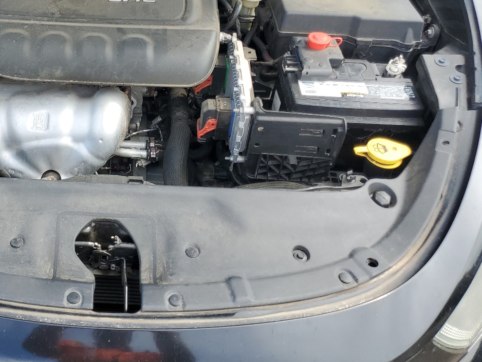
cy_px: 81
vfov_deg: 33.5
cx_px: 93
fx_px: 585
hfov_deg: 42.7
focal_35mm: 42
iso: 50
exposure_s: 1/625
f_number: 1.5
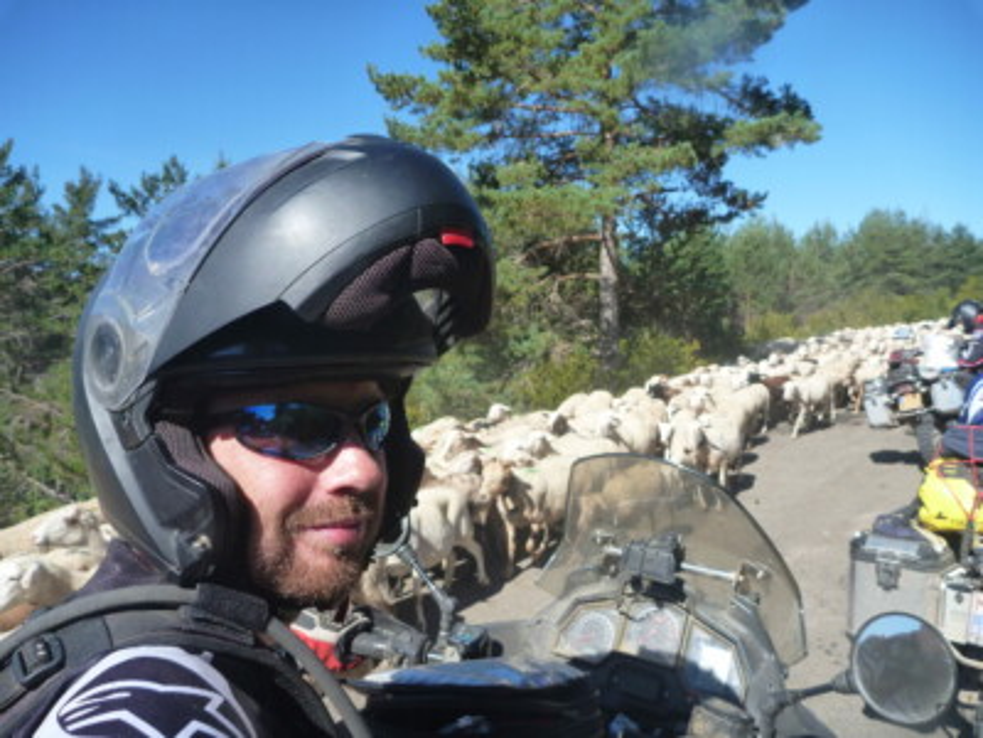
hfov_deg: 63.4
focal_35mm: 28
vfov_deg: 49.7
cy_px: 369
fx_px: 795
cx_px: 492
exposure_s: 1/500
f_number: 3.3
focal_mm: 4.9
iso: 125
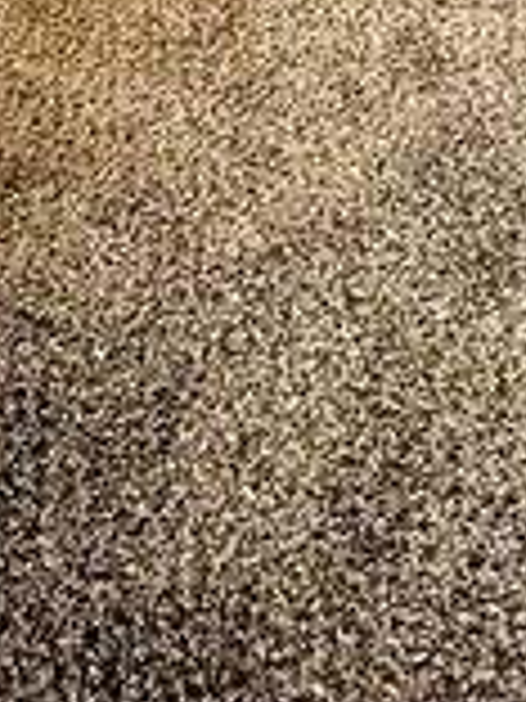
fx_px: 1398
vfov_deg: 22.8
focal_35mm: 69
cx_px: 656
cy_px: -356
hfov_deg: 19.8
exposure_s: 1/60
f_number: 2.2
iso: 1000
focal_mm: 2.22
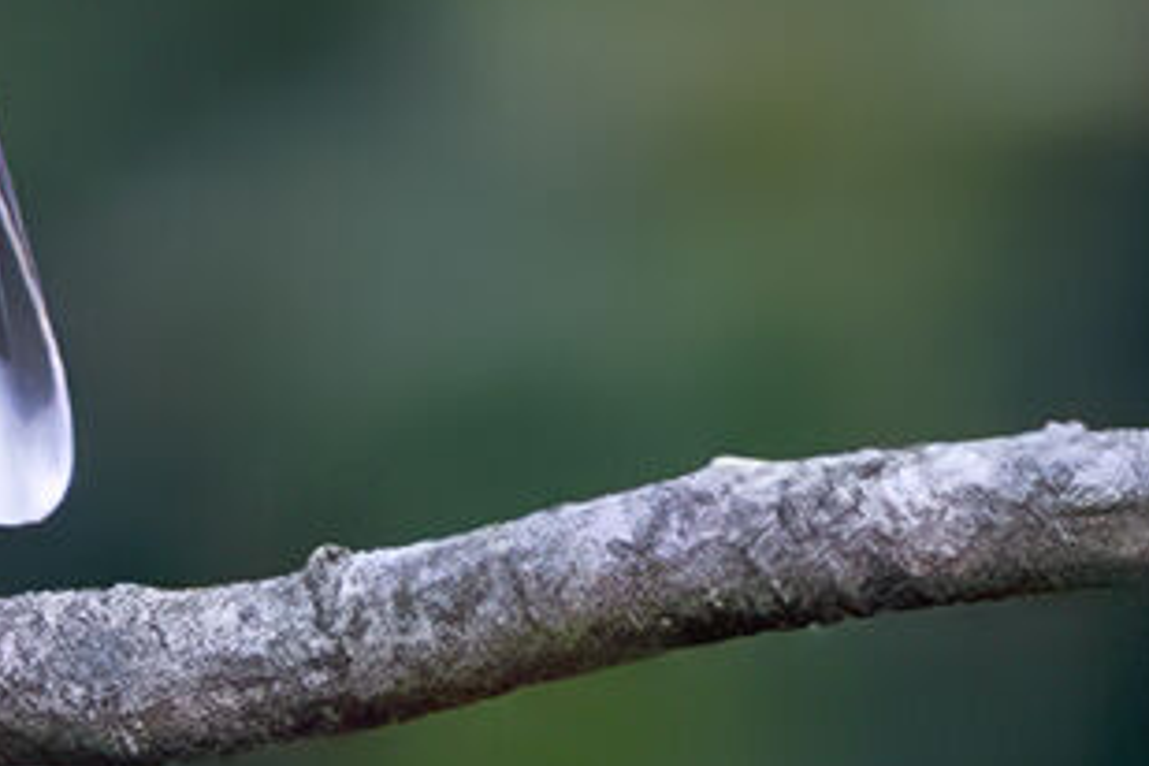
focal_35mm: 2328
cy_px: -435
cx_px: -2012
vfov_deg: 0.6
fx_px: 74296
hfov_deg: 0.9
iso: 4000
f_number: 2.8
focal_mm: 300
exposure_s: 1/2500
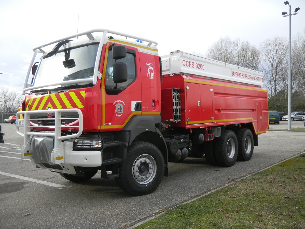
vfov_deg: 42.9
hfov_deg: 55.4
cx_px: 152
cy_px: 114
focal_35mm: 33
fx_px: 291
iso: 80
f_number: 3.9
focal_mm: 6
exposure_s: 1/235
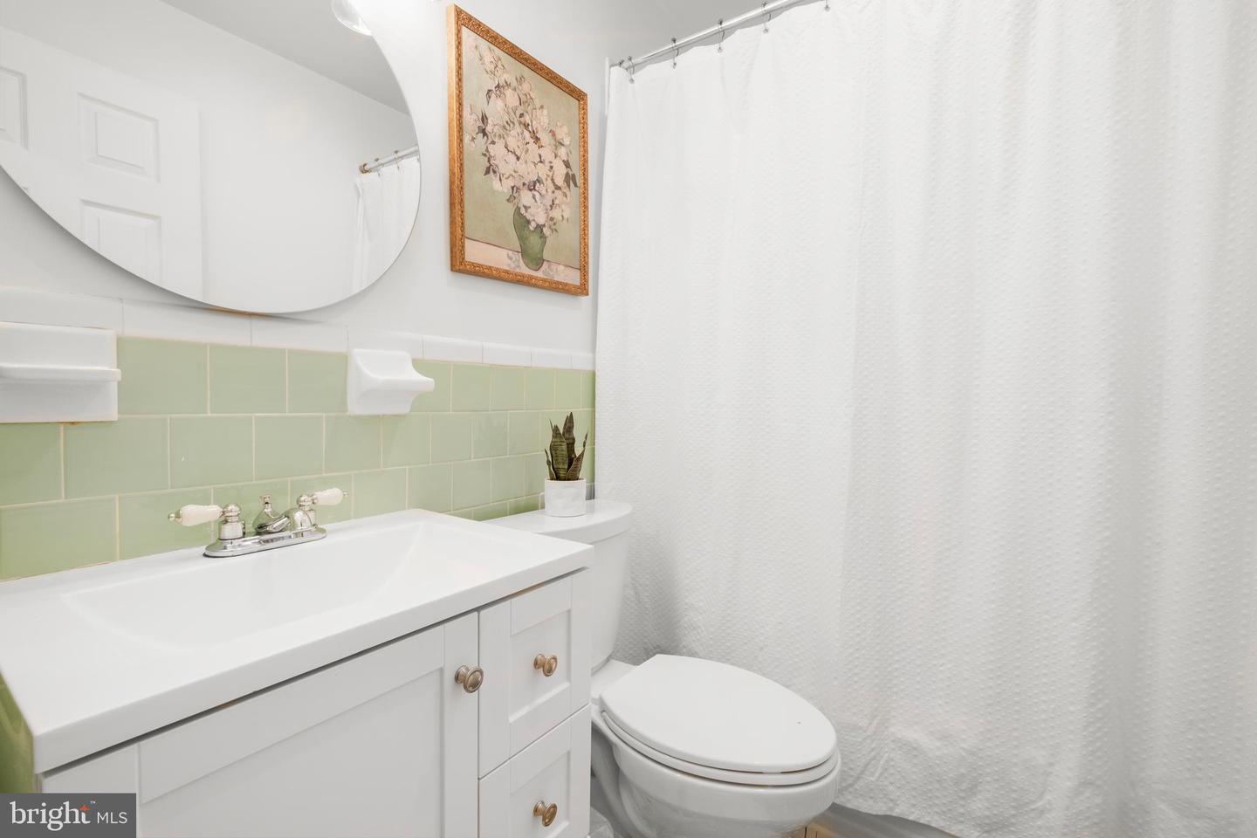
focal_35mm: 15
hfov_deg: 100.4
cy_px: 419
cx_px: 628
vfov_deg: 77.3
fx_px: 524
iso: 320
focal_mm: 10
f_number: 8
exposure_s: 1/30
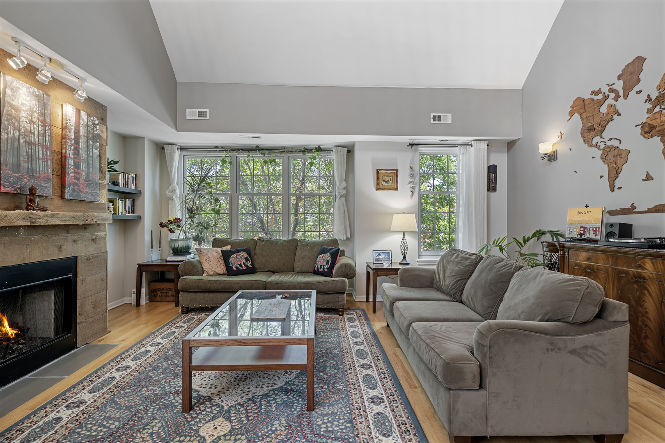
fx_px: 296
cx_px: 332
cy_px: 222
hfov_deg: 96.7
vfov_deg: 73.7
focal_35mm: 16
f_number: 8
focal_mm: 16
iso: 100
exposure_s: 1.3
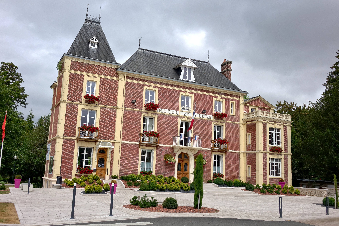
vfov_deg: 36.9
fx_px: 339
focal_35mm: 36
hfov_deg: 53.1
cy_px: 113
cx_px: 170
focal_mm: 13.1
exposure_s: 1/800
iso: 125
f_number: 4.5
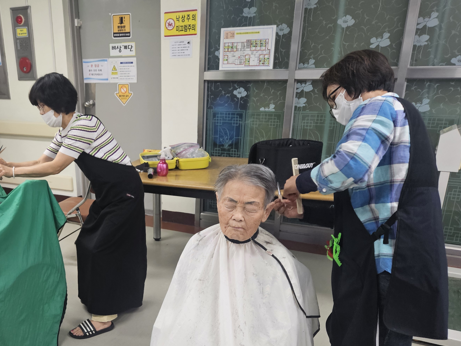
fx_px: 466
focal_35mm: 35
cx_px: 136
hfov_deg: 51.2
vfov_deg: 40.2
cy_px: 232
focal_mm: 5.4
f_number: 1.8
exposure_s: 1/120
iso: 200
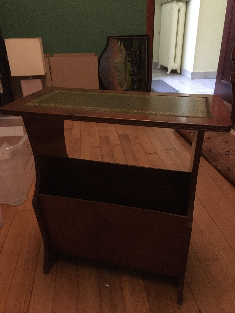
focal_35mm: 29
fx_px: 262
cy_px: 156
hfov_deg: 48.2
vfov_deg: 61.7
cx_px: 118
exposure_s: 1/17
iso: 640
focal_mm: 4.15
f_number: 2.2
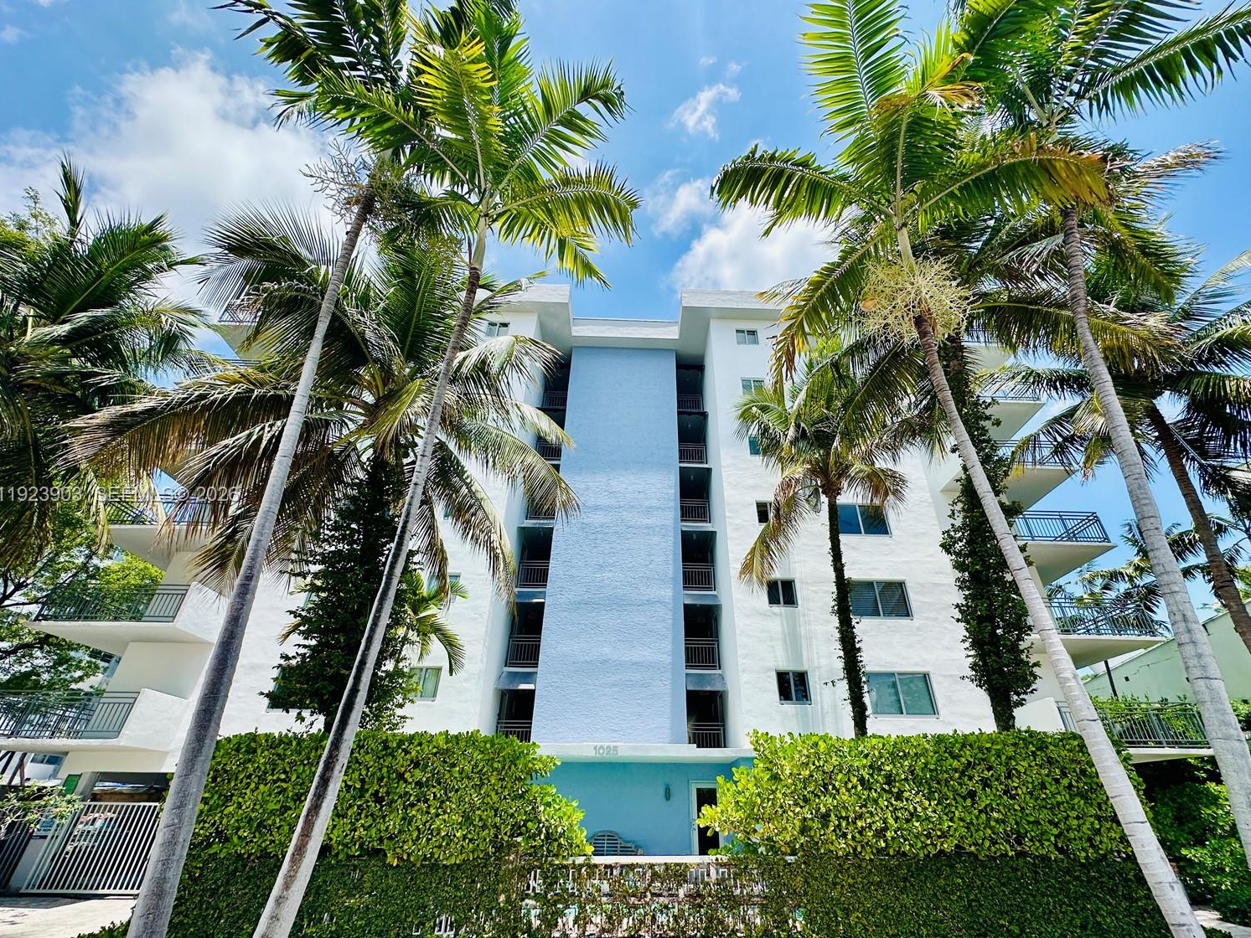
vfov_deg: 81.7
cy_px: 496
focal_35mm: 15
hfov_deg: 98.1
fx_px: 542
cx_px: 649
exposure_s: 1/1770
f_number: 2.2
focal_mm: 2.22
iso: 40
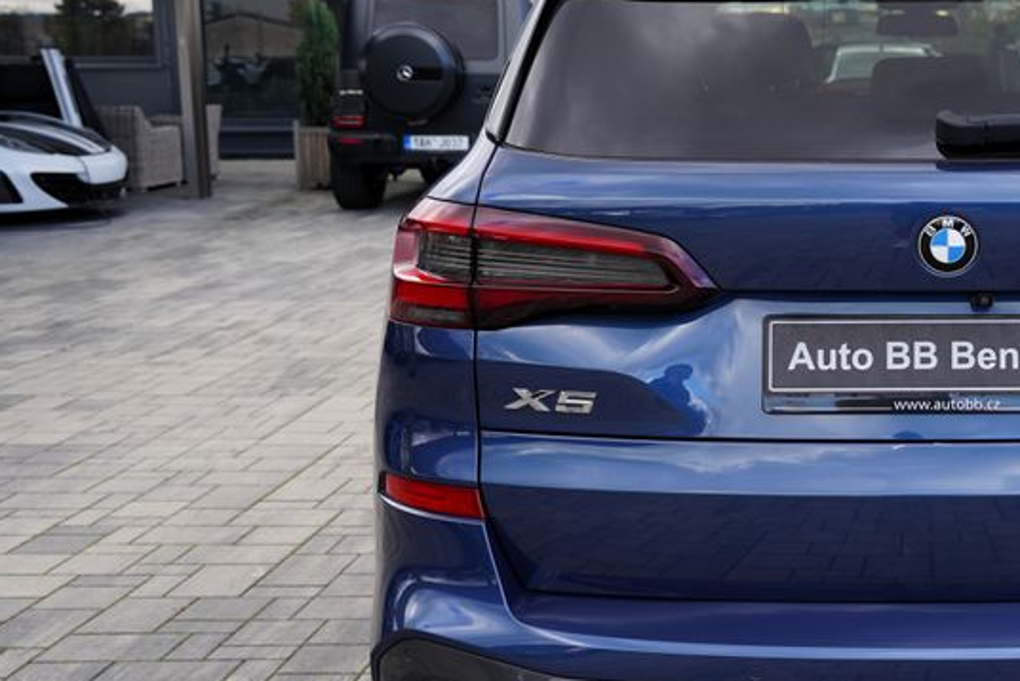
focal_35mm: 63
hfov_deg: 30.4
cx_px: 936
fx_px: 1786
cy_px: 309
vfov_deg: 21.6
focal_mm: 33
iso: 100
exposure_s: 1/100
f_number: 4.5
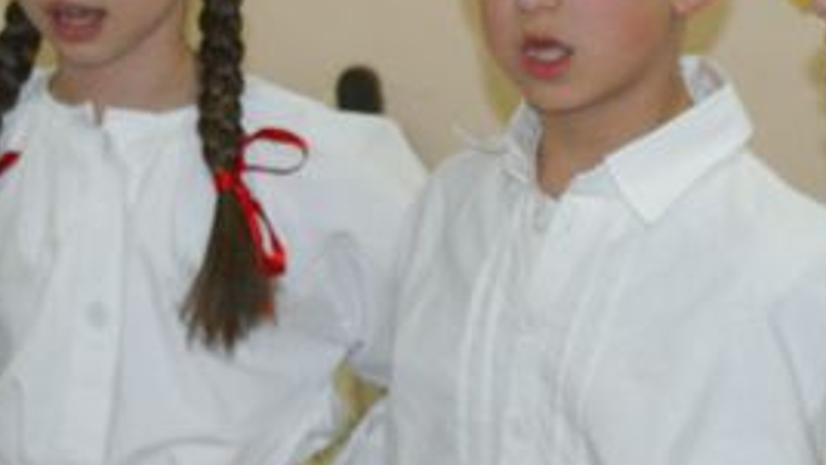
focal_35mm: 165
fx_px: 3606
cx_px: 570
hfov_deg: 13.0
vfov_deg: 7.4
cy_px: 142
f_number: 5.6
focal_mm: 35
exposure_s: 1/60
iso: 400
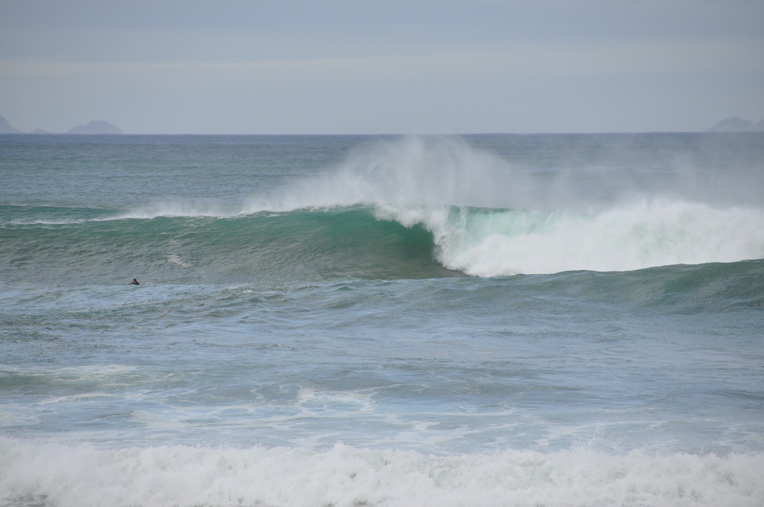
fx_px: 6359
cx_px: 382
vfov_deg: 4.6
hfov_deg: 6.9
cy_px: 254
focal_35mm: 300
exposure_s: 1/800
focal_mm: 200
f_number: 7.1
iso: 200
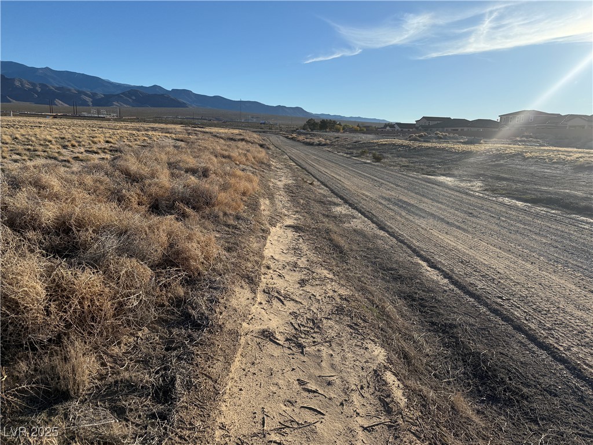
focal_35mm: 24
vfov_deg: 56.8
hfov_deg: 71.6
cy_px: 222
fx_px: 411
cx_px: 296
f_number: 1.78
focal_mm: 6.76
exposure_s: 1/7353
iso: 100
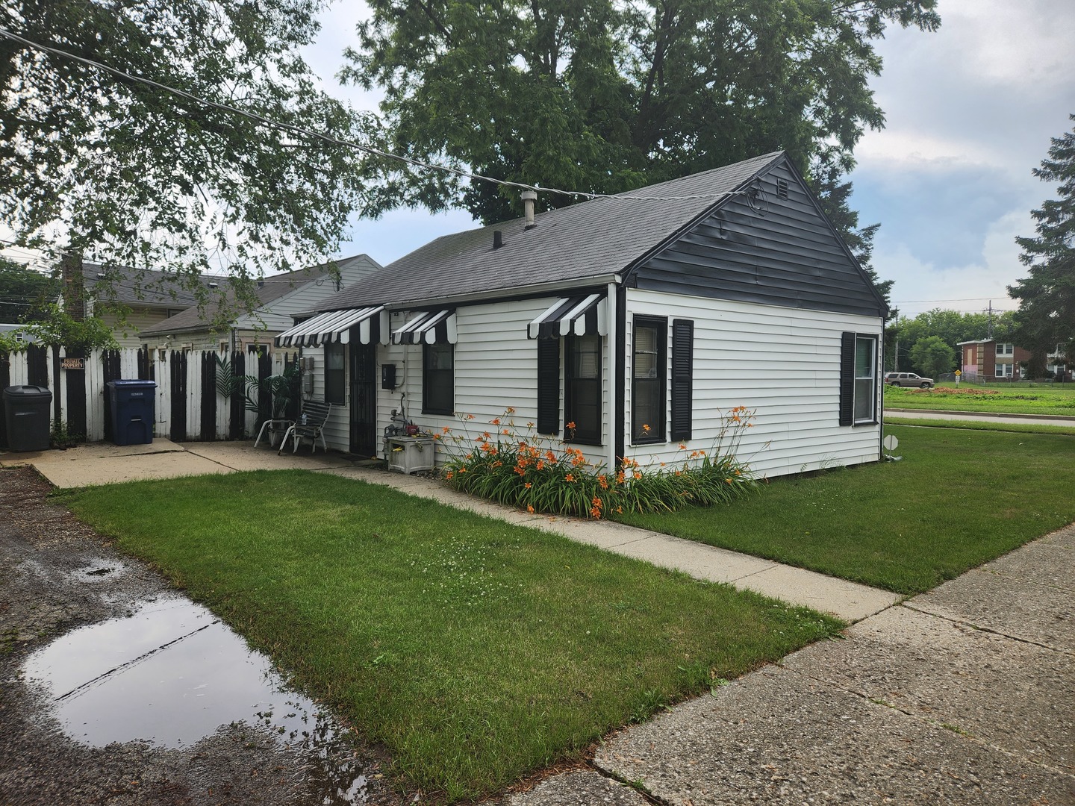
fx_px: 714
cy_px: 403
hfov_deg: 73.9
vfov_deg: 58.9
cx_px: 538
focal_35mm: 23
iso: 20
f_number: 1.8
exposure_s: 1/297
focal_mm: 5.4
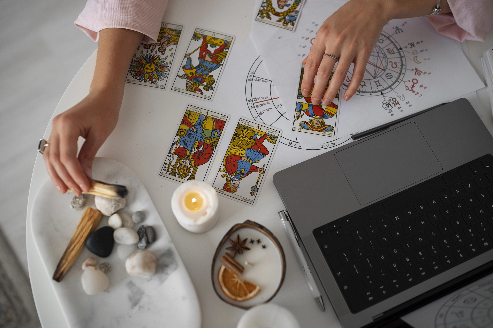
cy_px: 164
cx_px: 246
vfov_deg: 37.9
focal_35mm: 35
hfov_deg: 54.4
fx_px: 479
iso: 500
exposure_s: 1/250
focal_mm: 35
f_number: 2.5
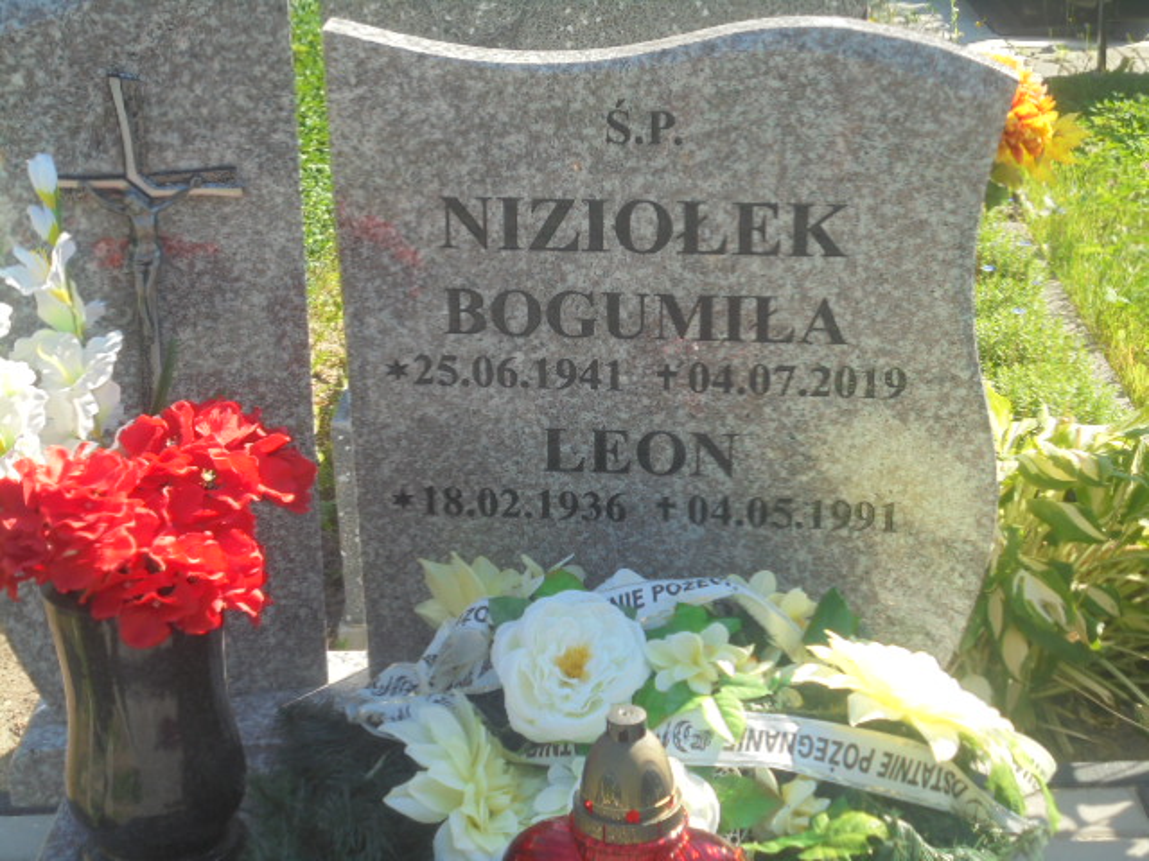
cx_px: 574
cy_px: 430
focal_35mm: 64
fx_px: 2124
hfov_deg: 30.3
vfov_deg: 22.9
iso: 100
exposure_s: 1/125
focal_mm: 11.5
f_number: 5.6
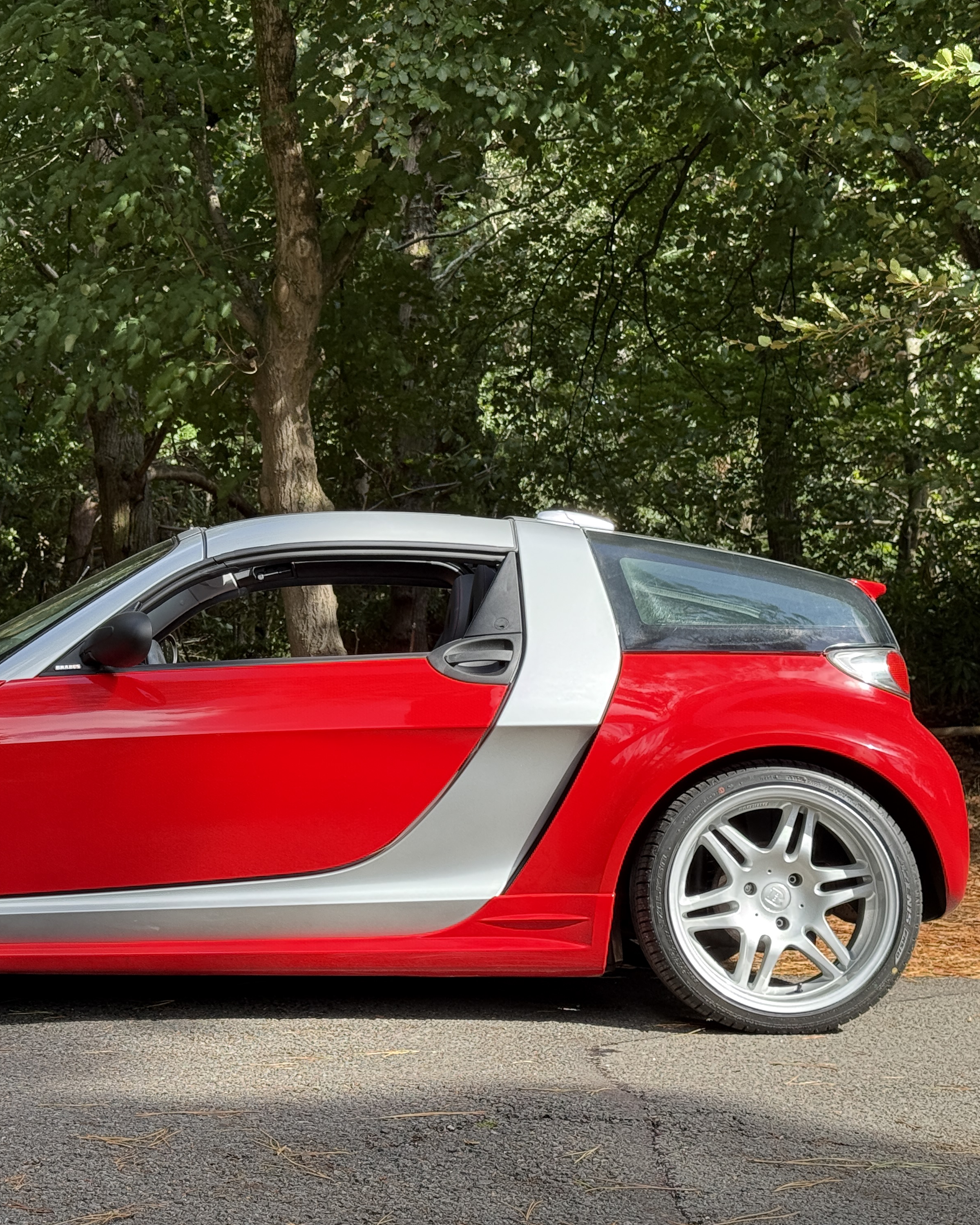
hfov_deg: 24.0
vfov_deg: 30.0
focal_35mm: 63
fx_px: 2284
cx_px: 250
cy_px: 609
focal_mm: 6.76
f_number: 1.78
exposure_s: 1/592
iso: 64
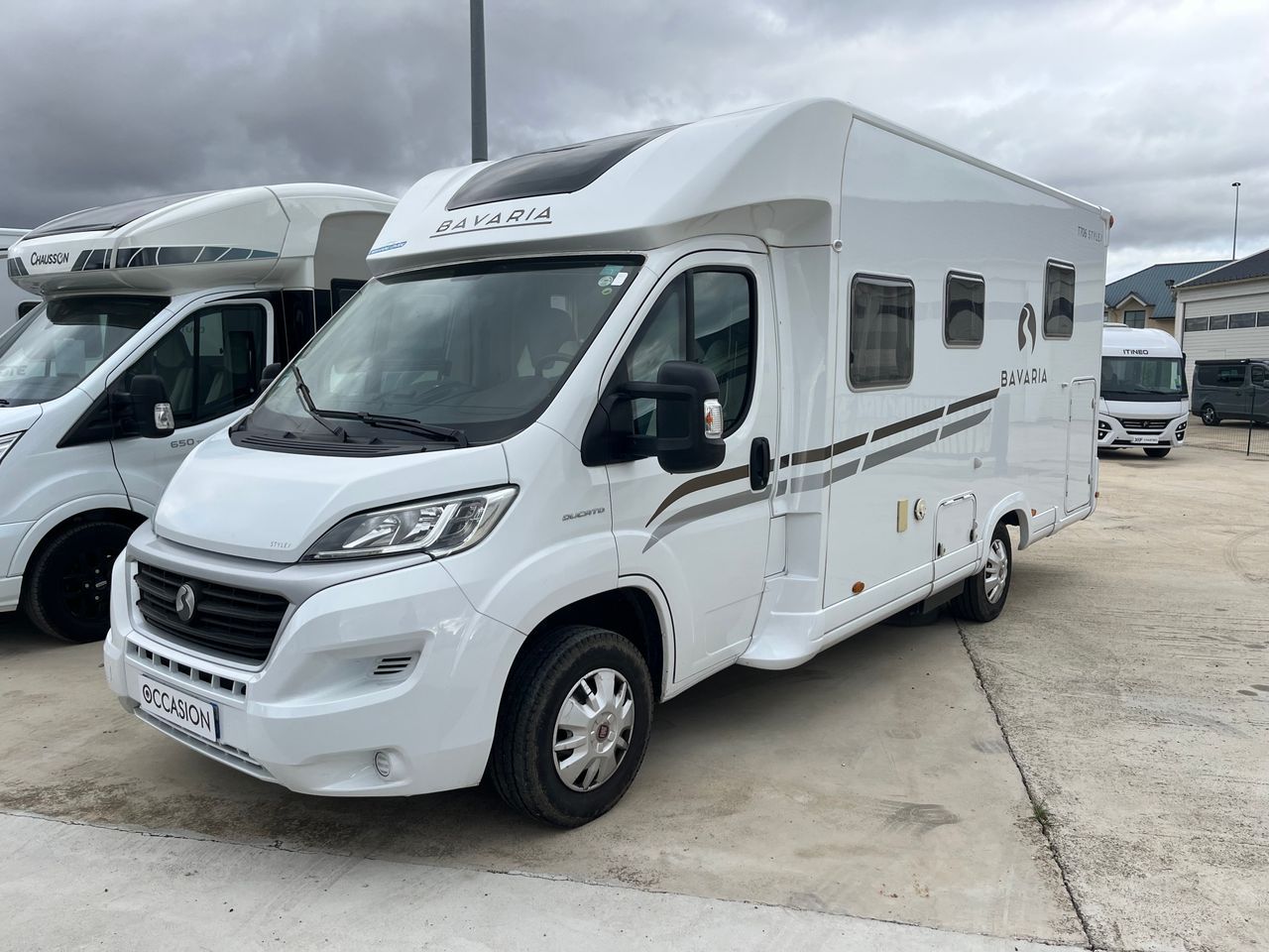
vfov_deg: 53.1
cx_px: 634
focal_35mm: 26
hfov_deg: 67.3
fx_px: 953
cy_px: 476
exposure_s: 1/1404
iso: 50
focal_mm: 5.1
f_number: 1.6
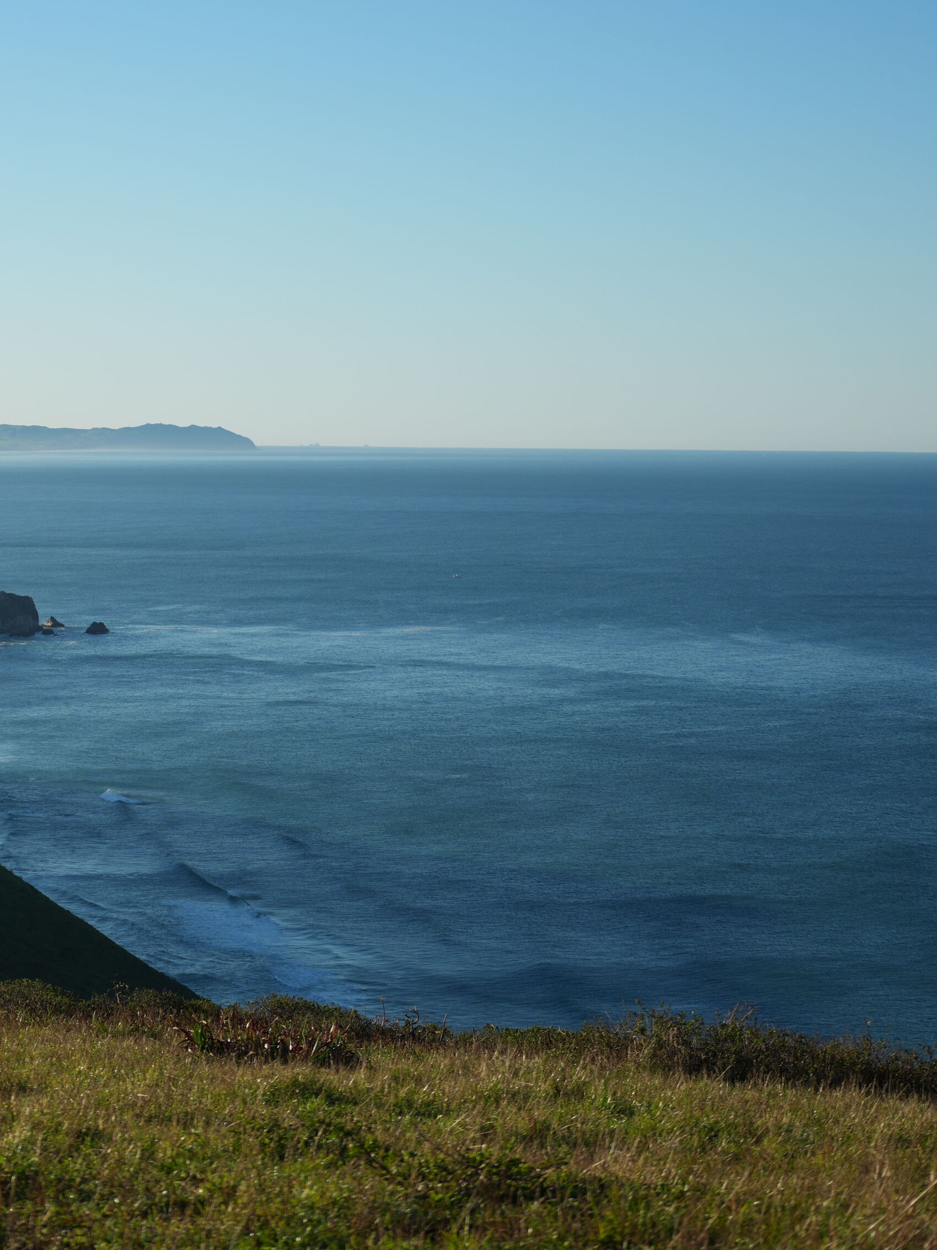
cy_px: 464
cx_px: -16
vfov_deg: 21.0
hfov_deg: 15.6
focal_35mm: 93
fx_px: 3357
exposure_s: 1/800
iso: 160
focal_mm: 51
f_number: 5
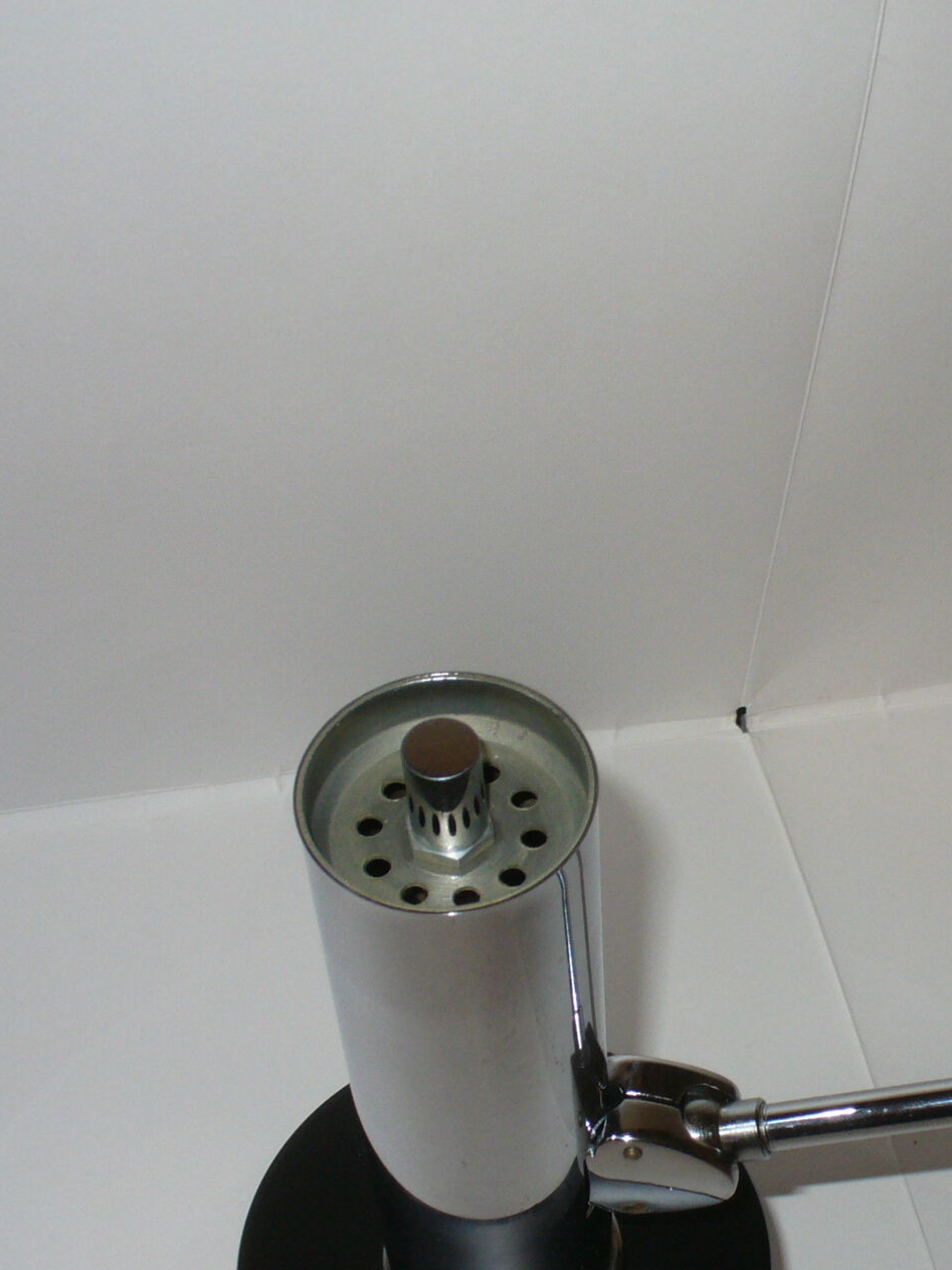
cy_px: 753
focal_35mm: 60
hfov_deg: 23.9
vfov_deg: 32.1
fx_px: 2201
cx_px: 801
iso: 100
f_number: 2.8
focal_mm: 6.1
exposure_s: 1/30
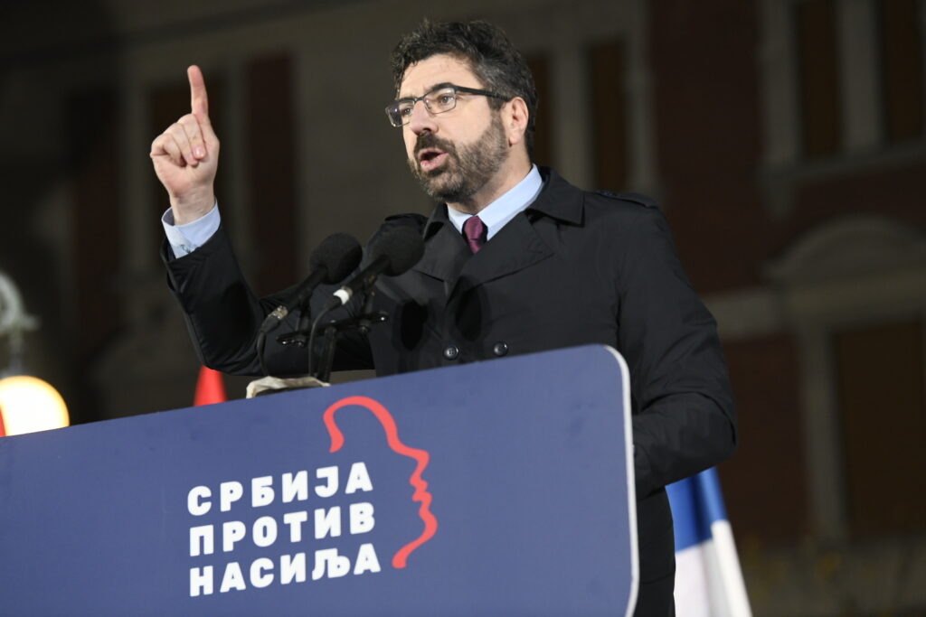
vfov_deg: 9.8
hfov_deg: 14.7
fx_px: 3601
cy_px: 308
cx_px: 463
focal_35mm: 140
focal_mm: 140
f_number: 4
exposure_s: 1/500
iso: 2000
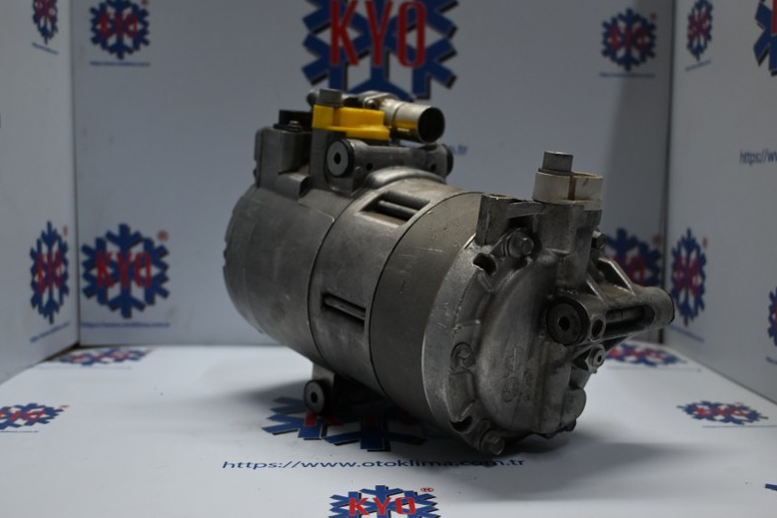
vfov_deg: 36.0
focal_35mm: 37
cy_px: 257
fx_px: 799
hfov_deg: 51.9
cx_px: 395
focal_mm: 24
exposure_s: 1/125
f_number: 4.2
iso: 640
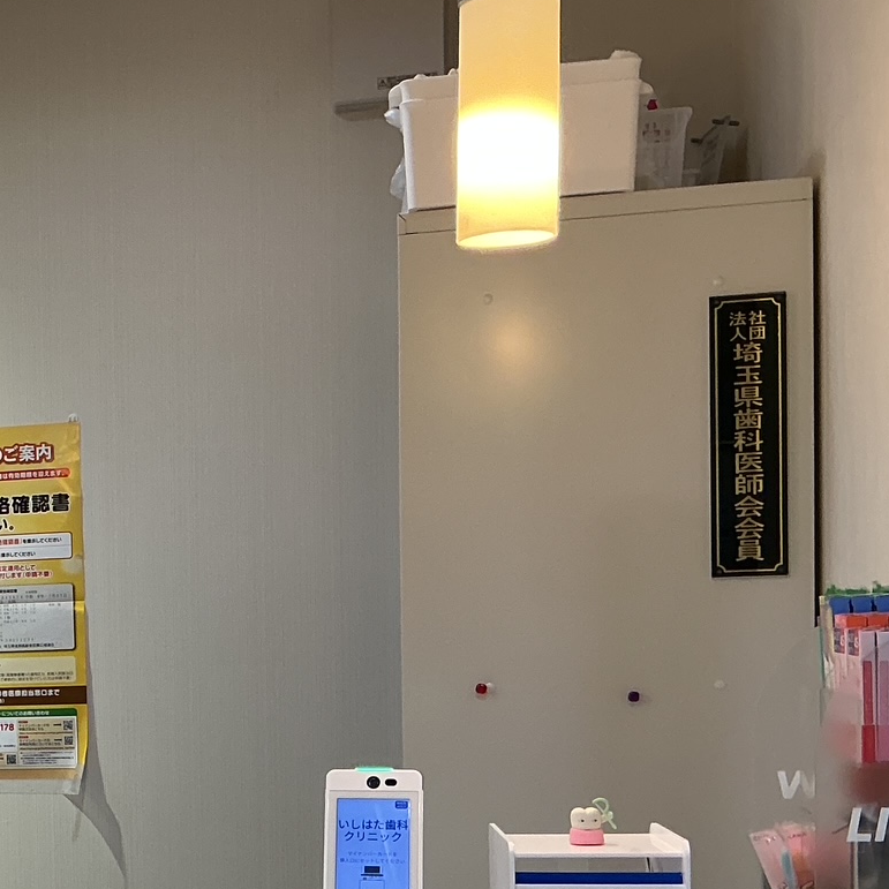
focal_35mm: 67
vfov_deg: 25.3
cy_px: 707
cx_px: -167
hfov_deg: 23.6
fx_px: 1947
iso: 64
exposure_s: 1/100
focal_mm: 3
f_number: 1.8
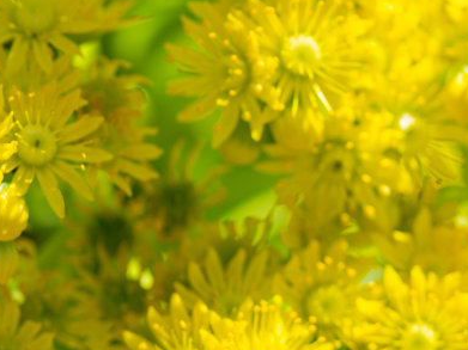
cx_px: 156
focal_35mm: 472
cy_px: -131
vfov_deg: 3.1
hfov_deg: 4.2
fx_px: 6379
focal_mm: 120
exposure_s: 1/500
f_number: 4.5
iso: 100
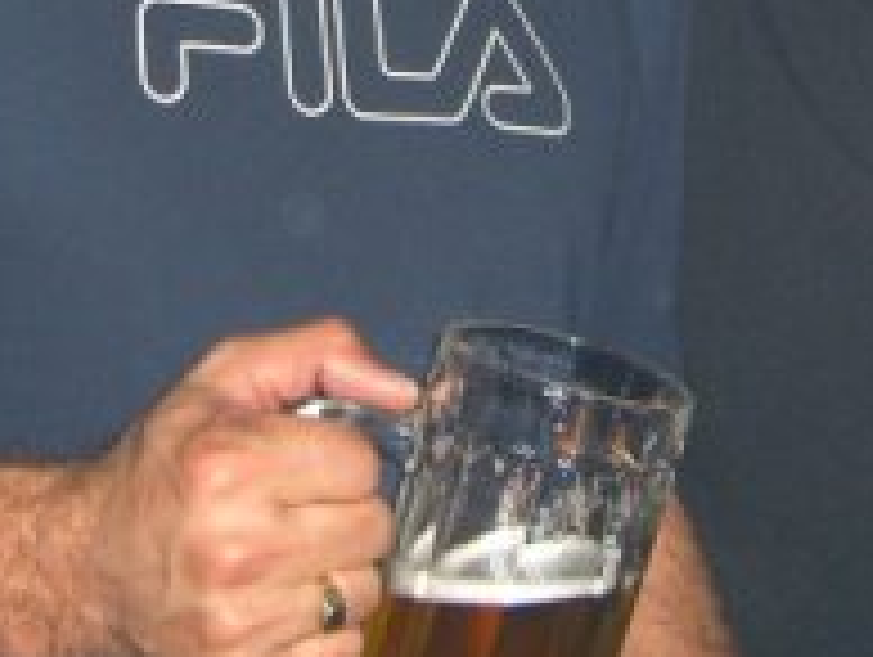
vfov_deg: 10.2
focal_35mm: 142
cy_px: -306
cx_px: 522
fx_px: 3586
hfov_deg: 13.9
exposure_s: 1/60
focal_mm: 9.5
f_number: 3.1
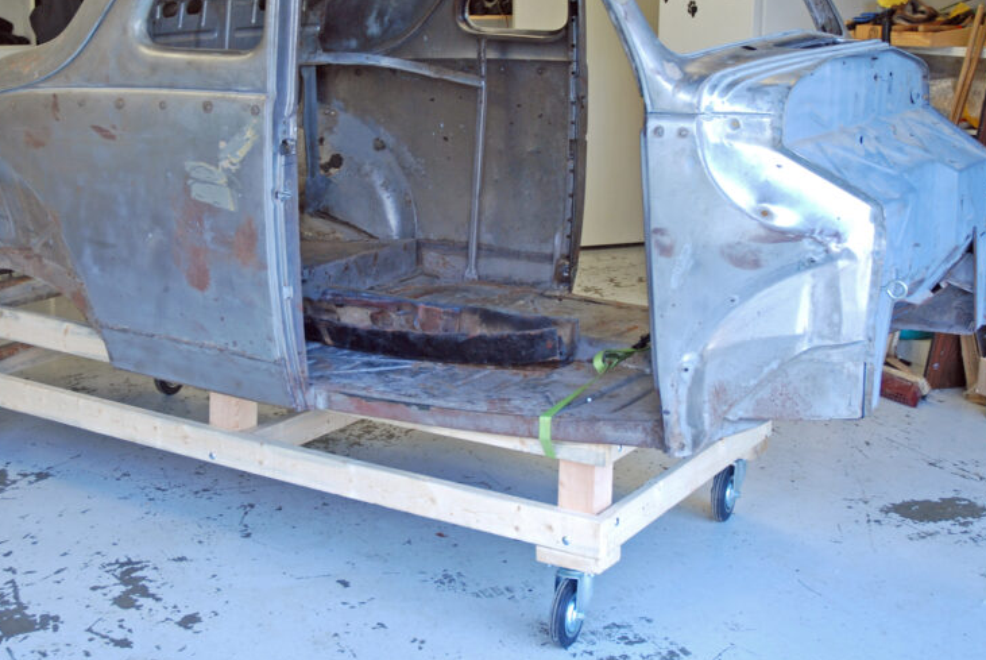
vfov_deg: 23.9
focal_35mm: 57
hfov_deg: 35.1
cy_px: 241
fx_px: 1554
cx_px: 422
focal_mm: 27
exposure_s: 1/30
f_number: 3.8
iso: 200
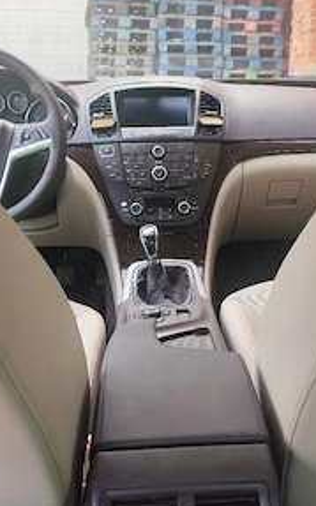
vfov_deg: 56.6
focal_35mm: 34
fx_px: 469
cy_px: 277
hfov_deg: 37.2
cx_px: 180
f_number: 1.65
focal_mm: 6.19
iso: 80
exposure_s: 1/100
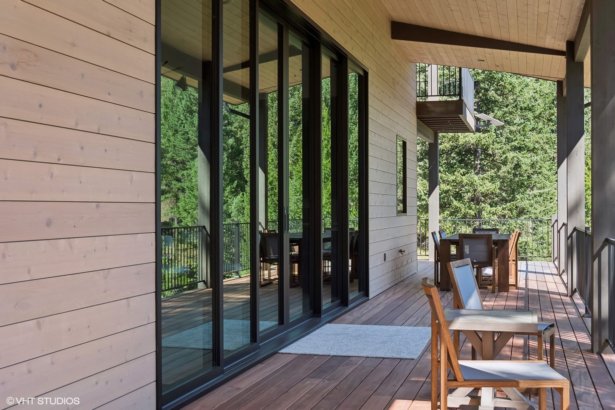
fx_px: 769
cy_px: 205
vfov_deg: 29.9
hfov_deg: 43.6
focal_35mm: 45
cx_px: 308
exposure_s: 1/80
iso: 100
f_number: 6.3
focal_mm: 30
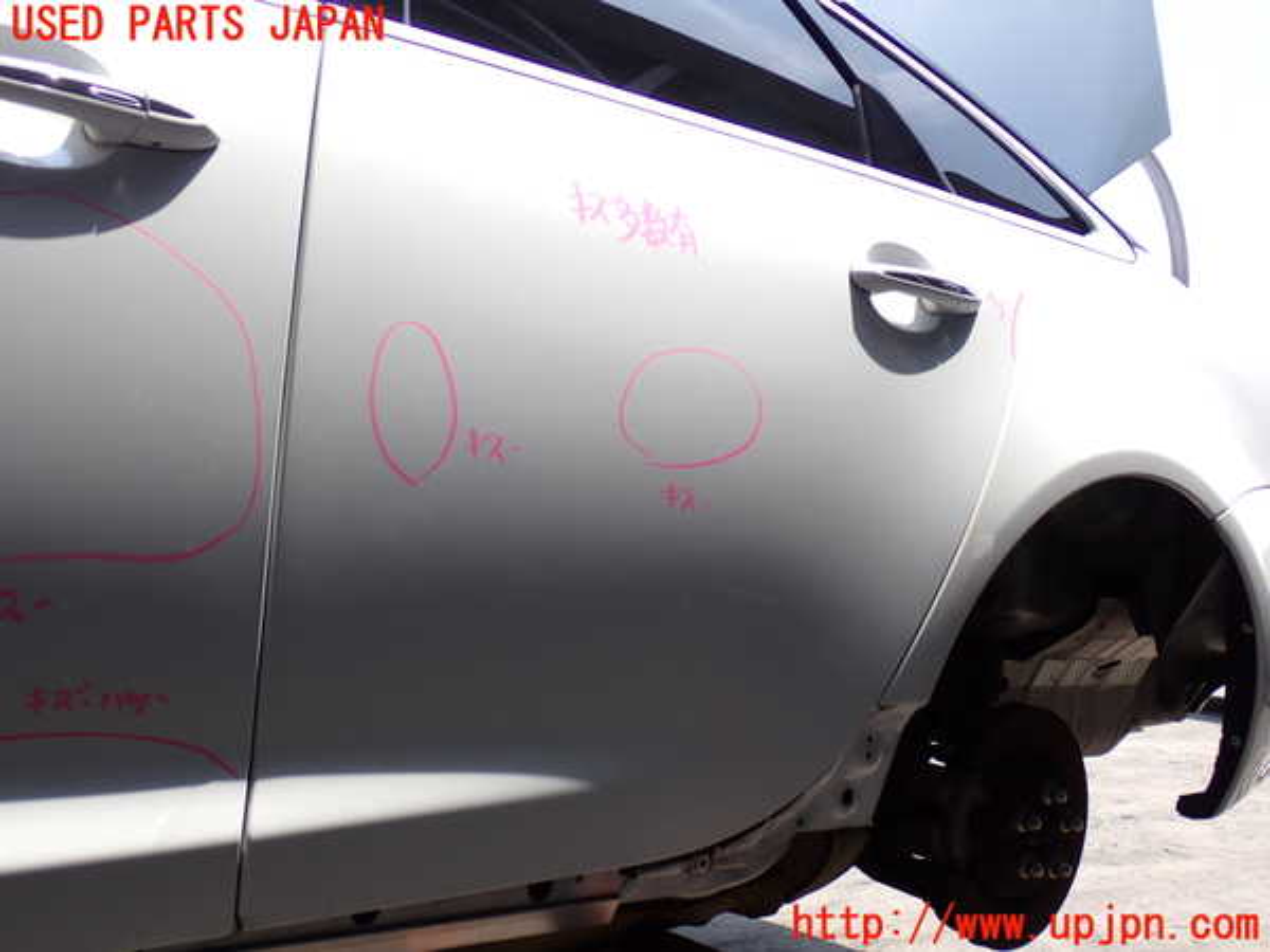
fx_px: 1504
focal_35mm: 41
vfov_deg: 35.1
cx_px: 635
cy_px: 476
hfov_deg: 45.8
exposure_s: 1/640
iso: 100
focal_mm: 7.31
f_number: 2.8
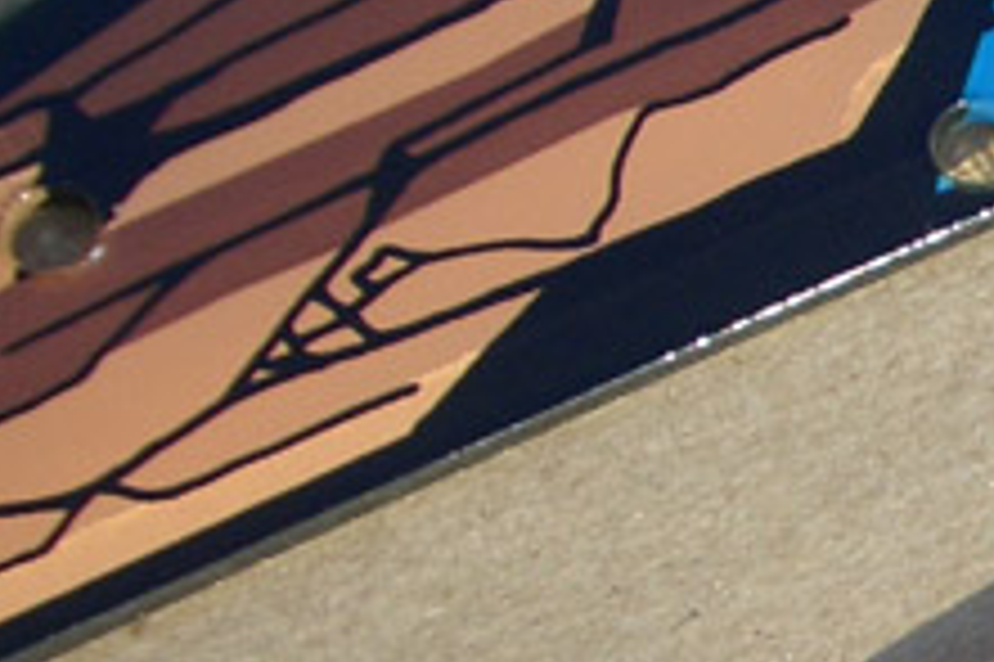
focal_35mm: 132
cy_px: 464
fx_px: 3642
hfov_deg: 14.5
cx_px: 1475
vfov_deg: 10.4
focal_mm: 5.8
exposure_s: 1/800
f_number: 2.6
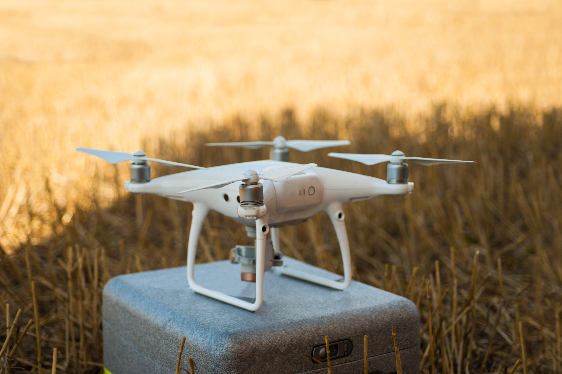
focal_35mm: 60
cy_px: 187
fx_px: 936
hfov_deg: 33.4
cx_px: 281
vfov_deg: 22.6
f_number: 3.5
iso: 200
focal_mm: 60
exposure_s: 1/1600
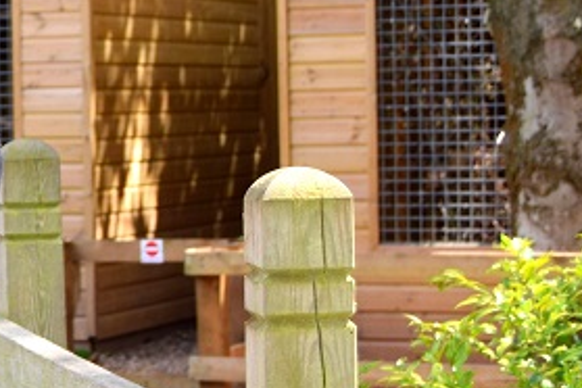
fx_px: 2780
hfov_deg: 11.3
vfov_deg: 8.0
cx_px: -388
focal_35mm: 172
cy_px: 156
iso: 110
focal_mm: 32
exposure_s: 1/125
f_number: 5.6
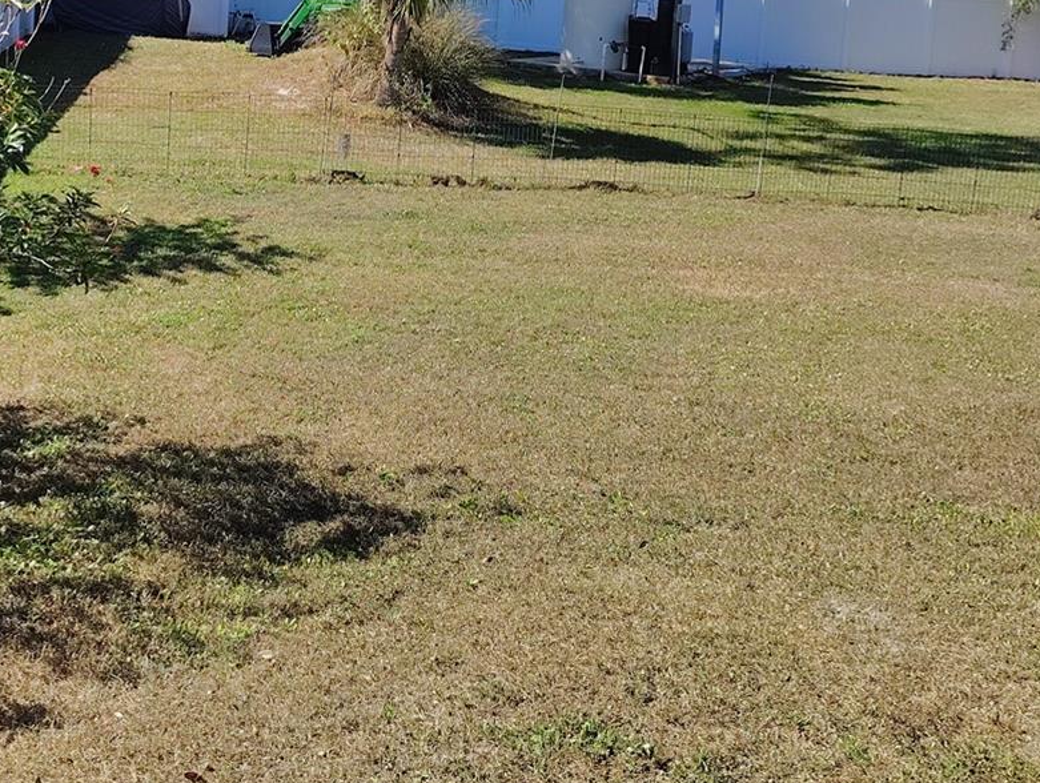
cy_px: 64
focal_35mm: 49
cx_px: 433
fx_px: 1474
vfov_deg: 28.5
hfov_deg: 38.7
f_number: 1.8
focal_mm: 5.56
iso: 100
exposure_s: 1/997
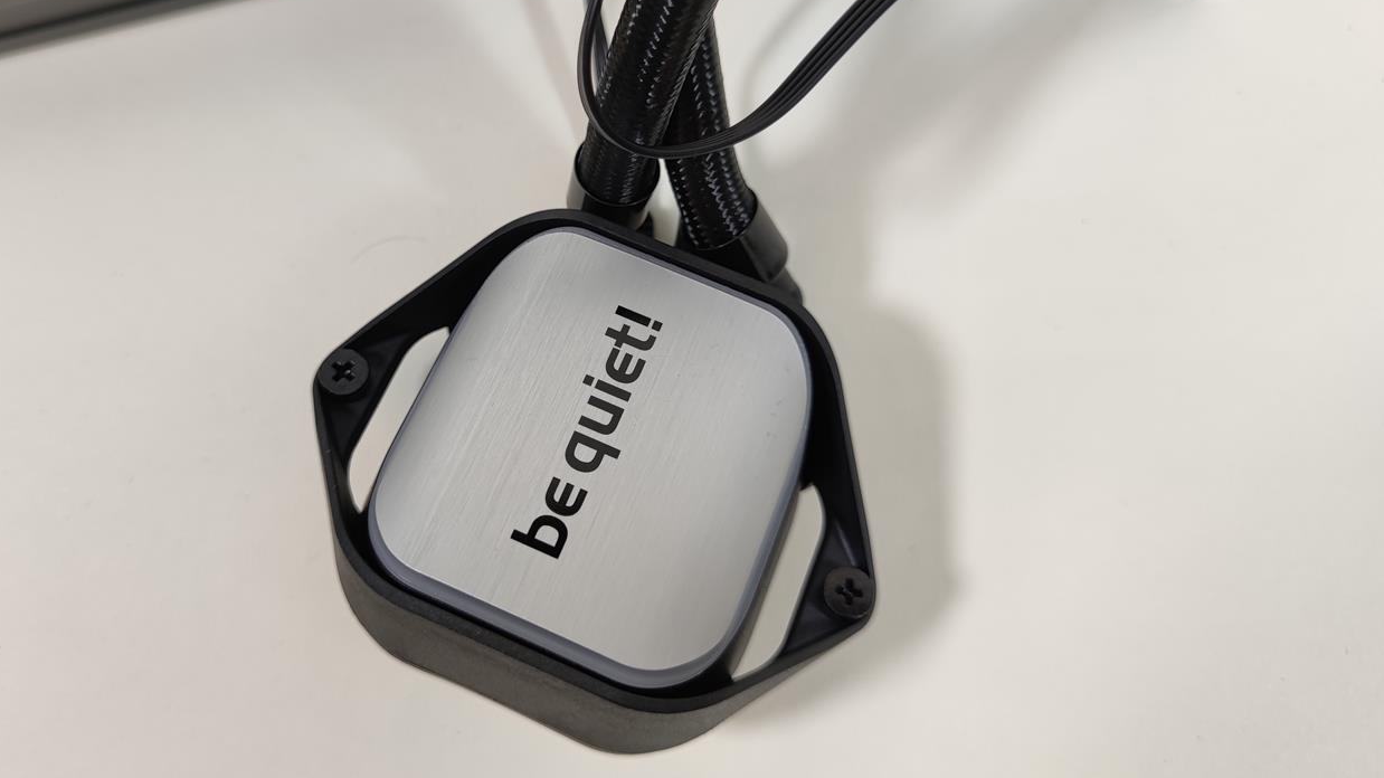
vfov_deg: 35.5
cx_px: 580
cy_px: 309
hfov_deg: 59.2
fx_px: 1211
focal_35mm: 33
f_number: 1.85
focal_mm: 6.78
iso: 87
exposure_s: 1/100
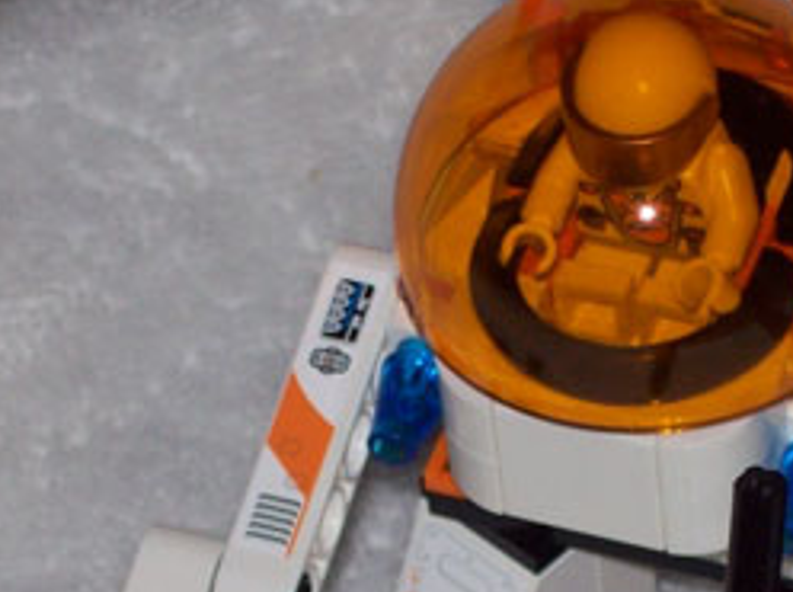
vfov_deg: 4.2
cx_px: 579
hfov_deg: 5.7
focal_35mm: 349
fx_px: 7980
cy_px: 616
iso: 80
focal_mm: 18
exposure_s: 1/128
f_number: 4.8
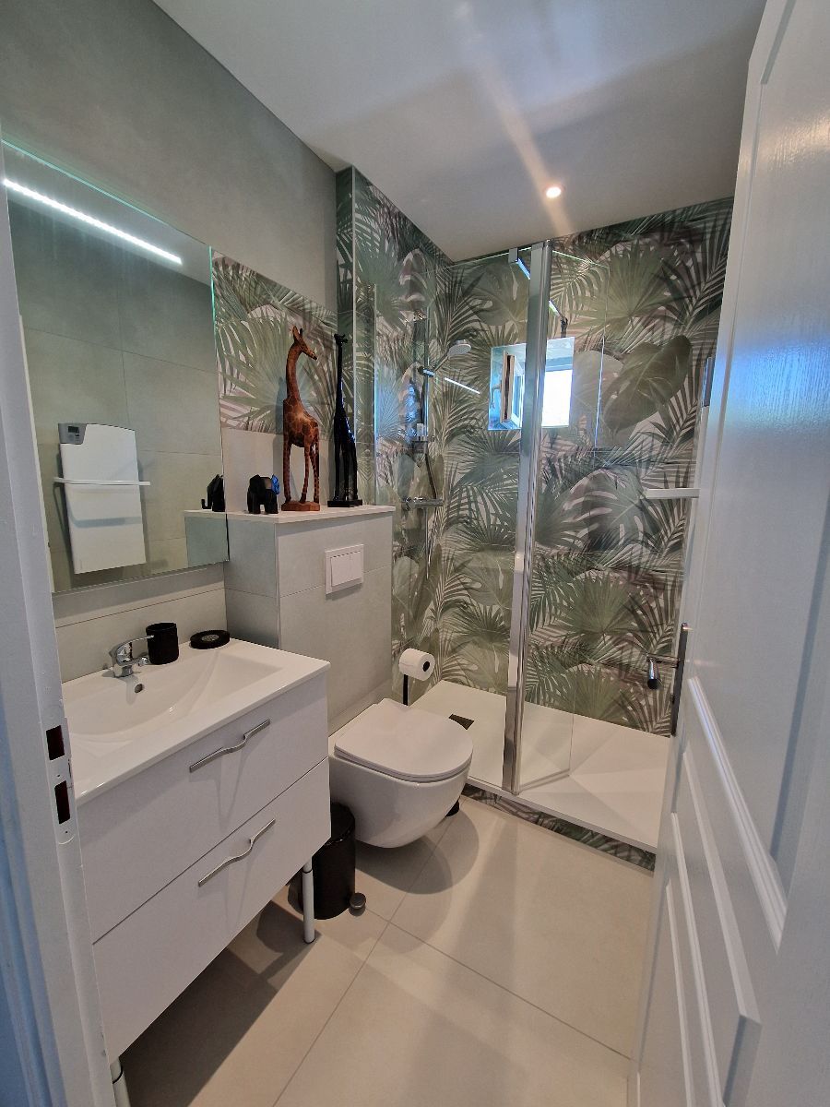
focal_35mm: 13
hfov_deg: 89.9
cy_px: 554
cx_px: 415
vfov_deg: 106.2
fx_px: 416
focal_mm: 2.2
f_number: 2.2
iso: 160
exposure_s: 1/50
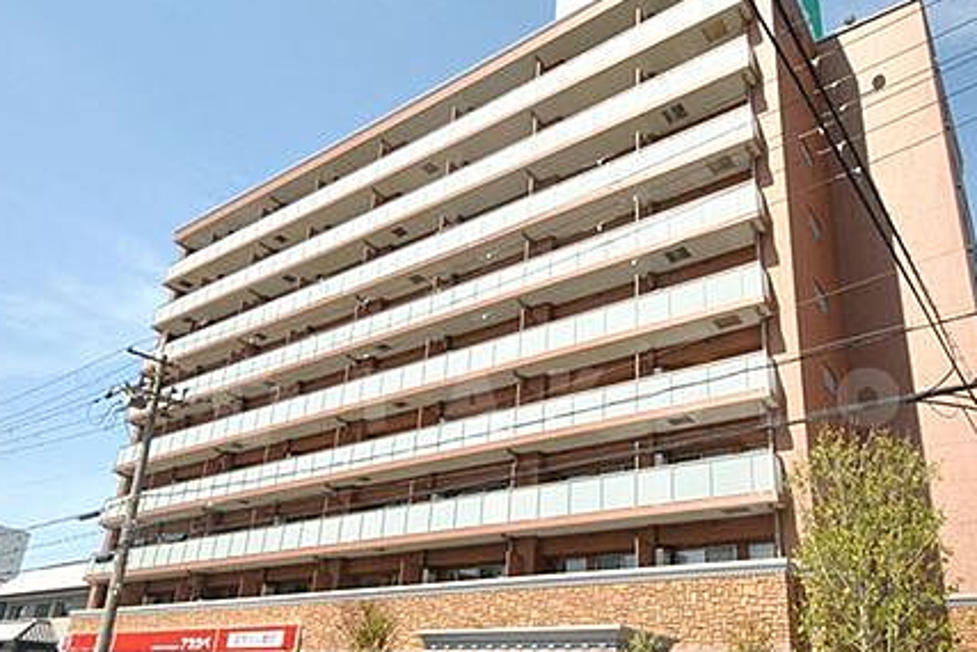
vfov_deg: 47.6
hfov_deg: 67.1
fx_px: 733
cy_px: 400
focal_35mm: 27
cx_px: 556
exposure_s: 1/500
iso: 800
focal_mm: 12
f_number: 11
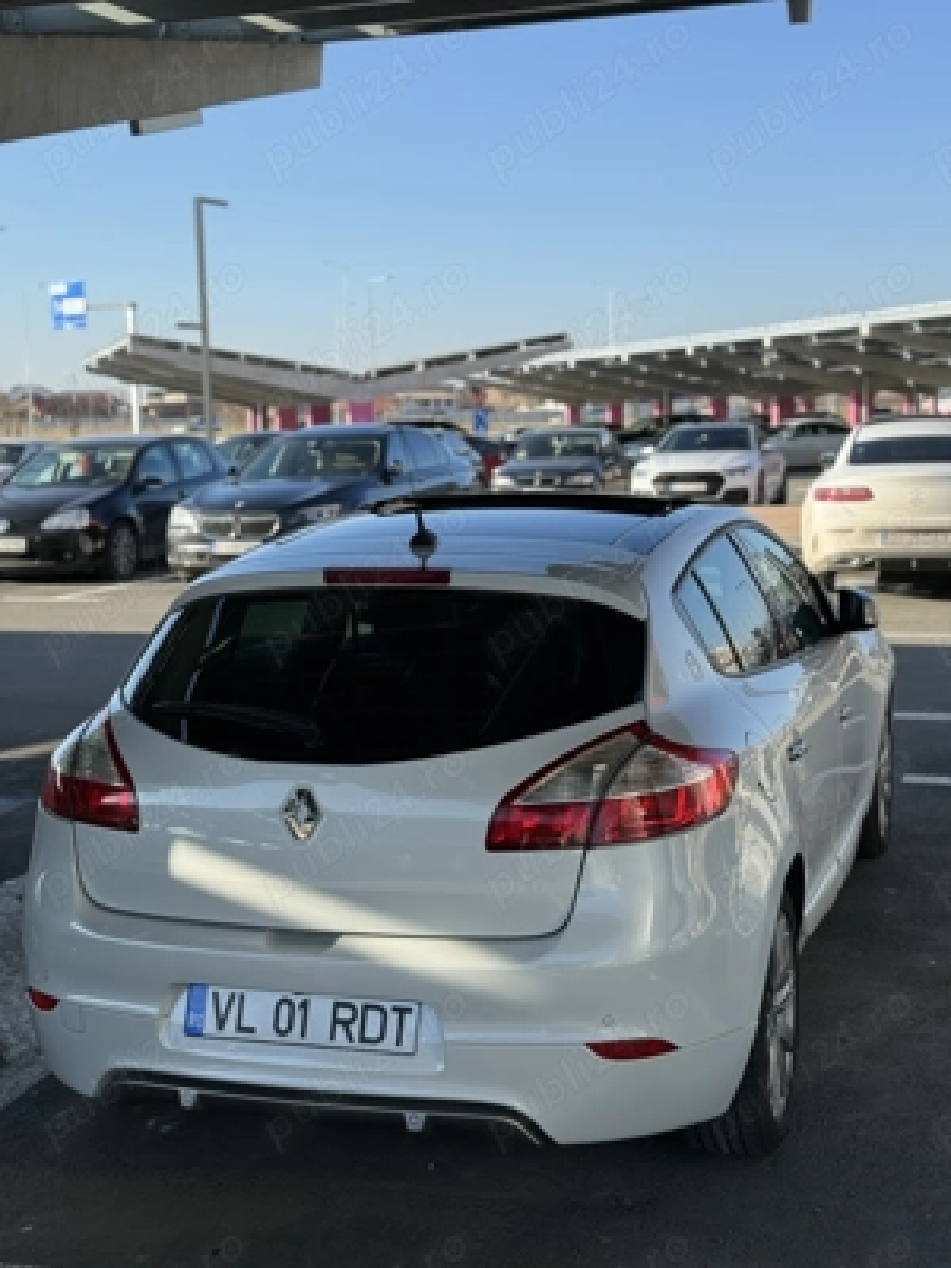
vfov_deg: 39.7
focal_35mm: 48
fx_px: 1758
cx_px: 476
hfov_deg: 30.3
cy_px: 634
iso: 64
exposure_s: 1/1818
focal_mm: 6.86
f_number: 1.78
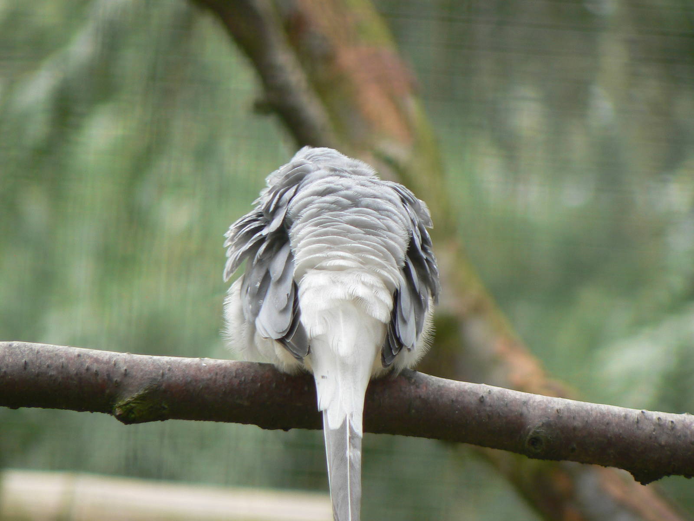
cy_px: 260
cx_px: 347
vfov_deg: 3.4
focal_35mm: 432
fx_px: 8661
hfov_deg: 4.6
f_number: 4
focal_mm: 72
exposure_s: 1/100
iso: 80
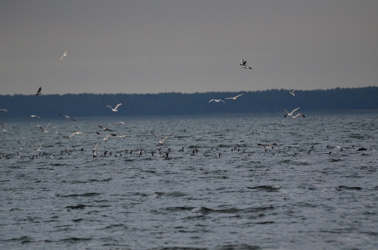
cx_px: 189
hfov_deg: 4.6
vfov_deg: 3.0
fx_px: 4714
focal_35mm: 450
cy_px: 125
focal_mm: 300
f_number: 5.6
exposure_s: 1/8000
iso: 1000
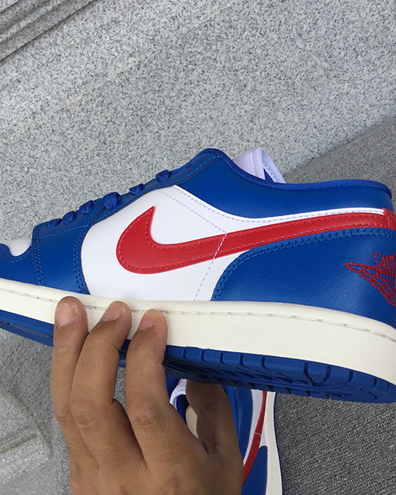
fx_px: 601
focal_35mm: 41
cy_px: 248
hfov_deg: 36.4
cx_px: 159
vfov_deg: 44.8
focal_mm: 3.3
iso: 25
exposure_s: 1/347
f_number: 2.4
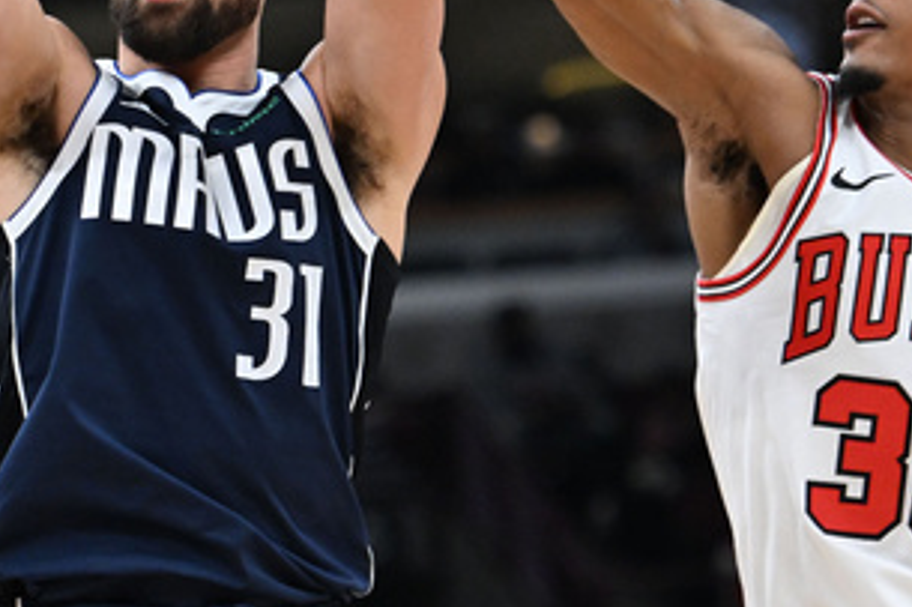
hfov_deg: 4.1
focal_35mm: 504
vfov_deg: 2.7
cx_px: 302
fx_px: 12761
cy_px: 480
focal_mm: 150
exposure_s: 1/1600
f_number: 4
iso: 3200
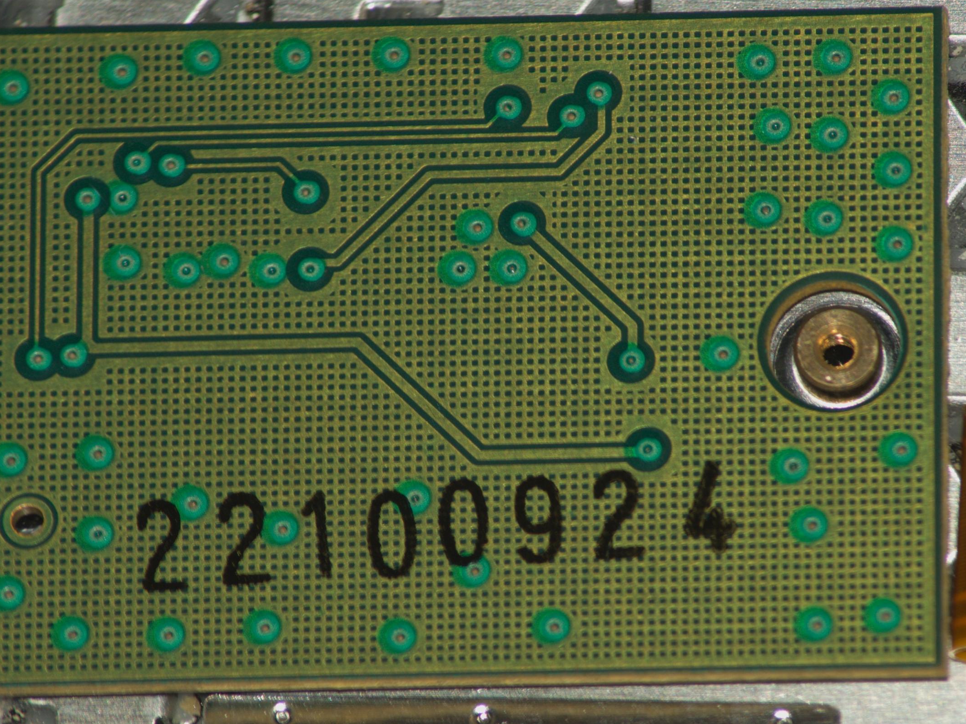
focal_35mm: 358
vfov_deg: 4.2
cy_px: 362
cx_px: 484
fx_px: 9990
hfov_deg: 5.5
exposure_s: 1/60
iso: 200
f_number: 11
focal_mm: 220
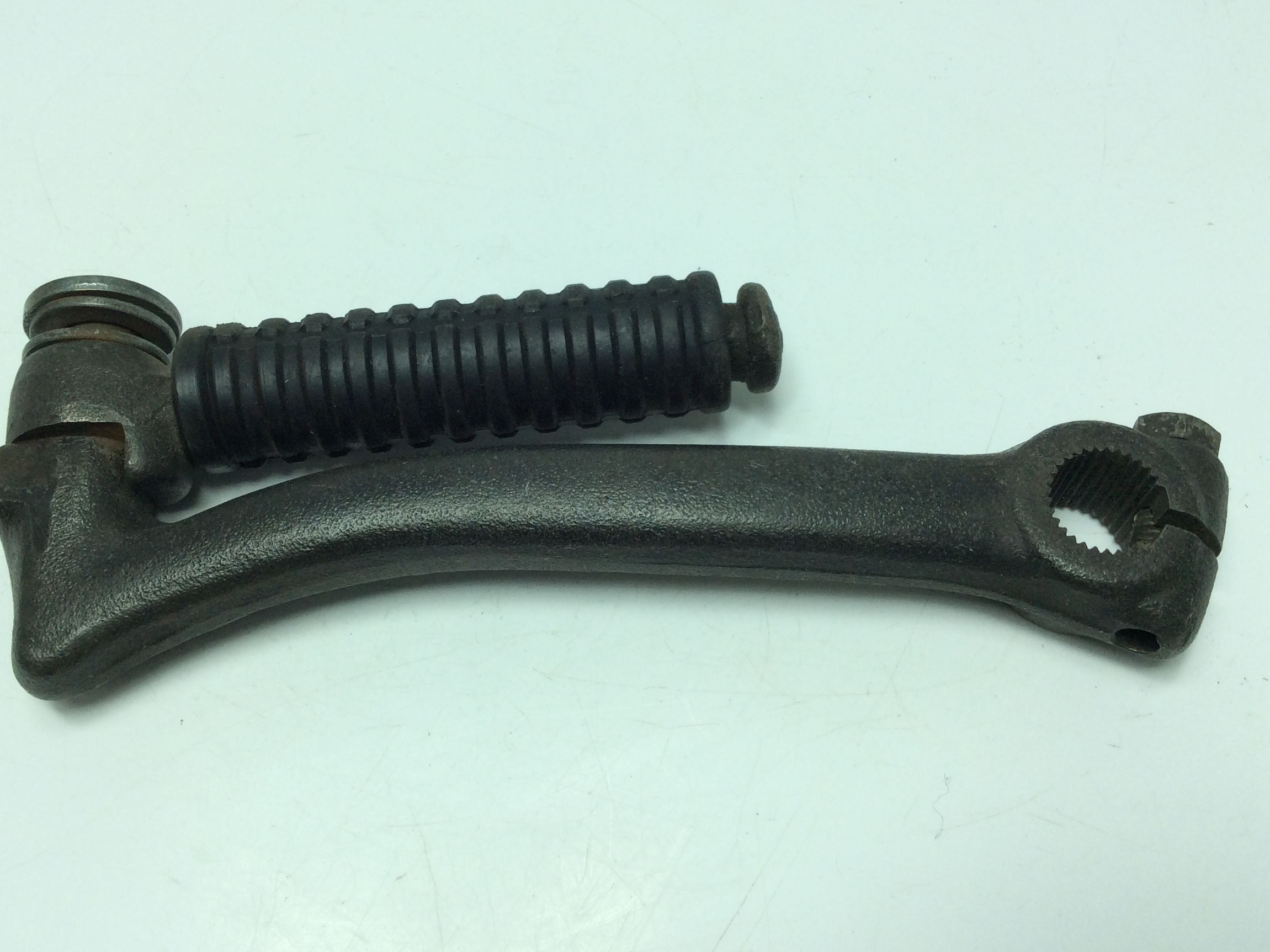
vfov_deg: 39.6
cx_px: 579
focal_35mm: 36
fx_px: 1321
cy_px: 422
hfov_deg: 51.3
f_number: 2.4
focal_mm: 3.3
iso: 32
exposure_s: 1/502
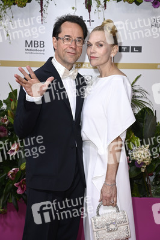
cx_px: 80
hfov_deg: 17.5
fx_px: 521
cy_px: 120
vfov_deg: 26.0
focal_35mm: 78
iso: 640
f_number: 6.3
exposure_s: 1/250
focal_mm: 78
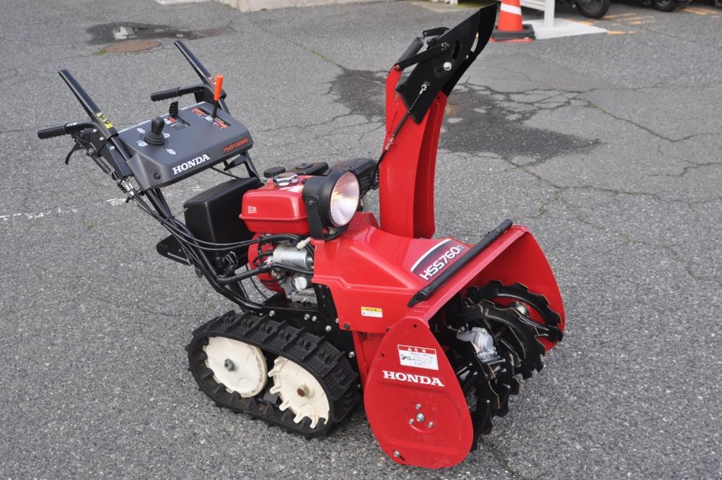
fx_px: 841
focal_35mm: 42
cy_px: 240
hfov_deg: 46.5
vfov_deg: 31.8
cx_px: 361
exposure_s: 1/250
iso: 250
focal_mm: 28
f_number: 6.3
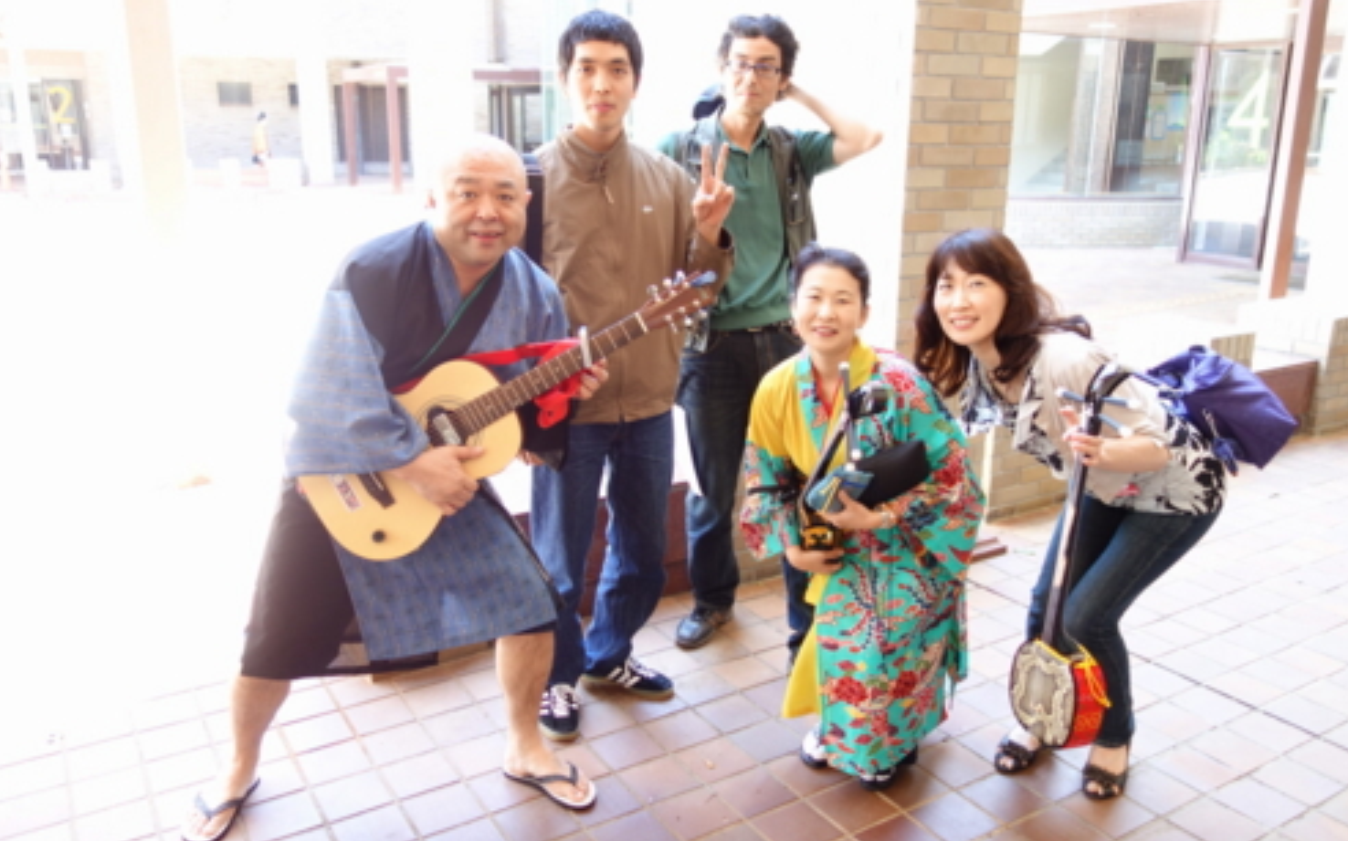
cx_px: 679
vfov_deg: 43.1
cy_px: 407
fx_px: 1065
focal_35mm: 29
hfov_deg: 64.7
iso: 125
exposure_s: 1/60
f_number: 1.8
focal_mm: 10.4
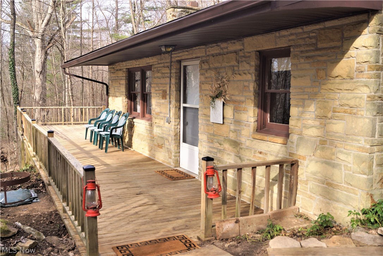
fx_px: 383
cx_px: 192
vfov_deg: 36.9
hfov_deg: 53.1
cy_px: 128
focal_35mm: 36
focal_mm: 24
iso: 100
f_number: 5.6
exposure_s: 1/125
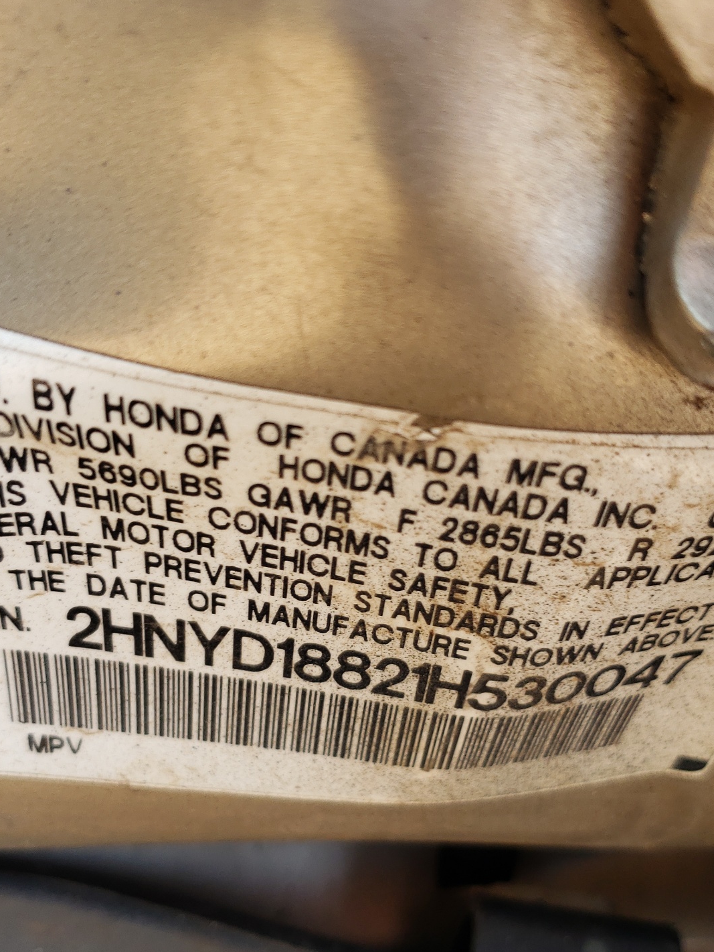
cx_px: 366
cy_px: 581
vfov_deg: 47.5
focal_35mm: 39
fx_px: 1072
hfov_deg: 36.8
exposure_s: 1/303
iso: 50
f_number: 1.5
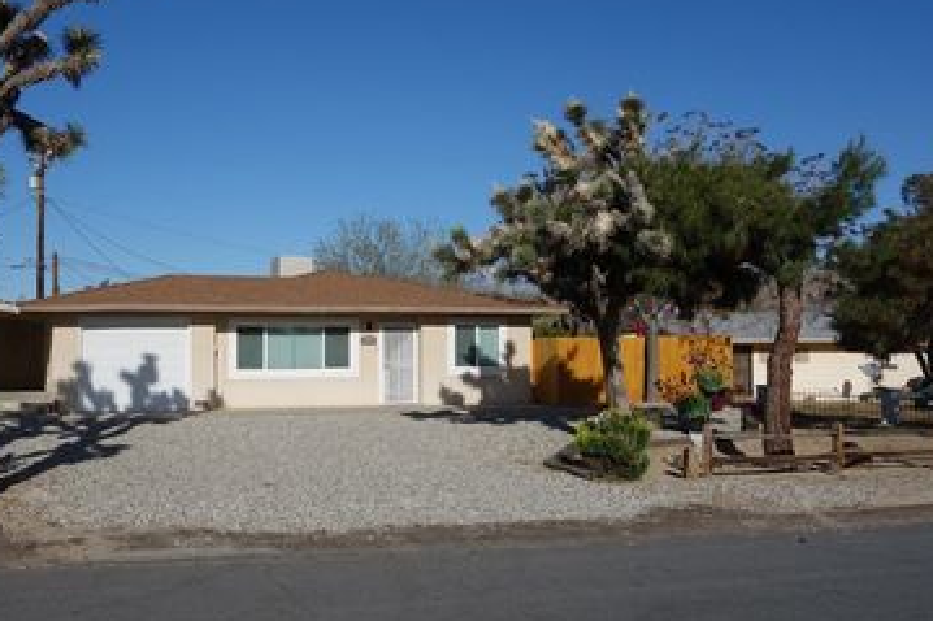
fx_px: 1010
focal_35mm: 39
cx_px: 364
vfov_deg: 34.2
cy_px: 316
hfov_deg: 49.2
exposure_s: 1/800
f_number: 6.3
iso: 125
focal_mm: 10.4
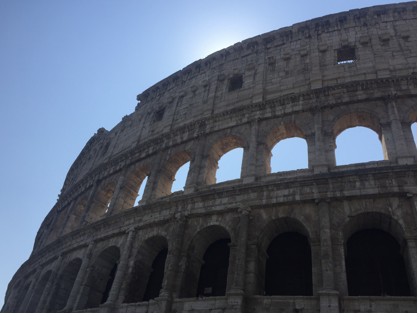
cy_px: 156
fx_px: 349
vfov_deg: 48.2
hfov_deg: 61.7
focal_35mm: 29
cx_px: 208
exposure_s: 1/3597
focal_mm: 4.15
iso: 32
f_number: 2.2
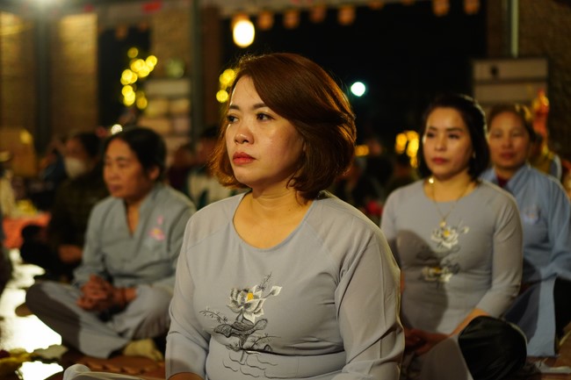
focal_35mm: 52
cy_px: 190
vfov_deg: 25.7
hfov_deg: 37.9
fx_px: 832
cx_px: 286
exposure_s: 1/50
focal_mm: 35
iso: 1000
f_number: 1.8
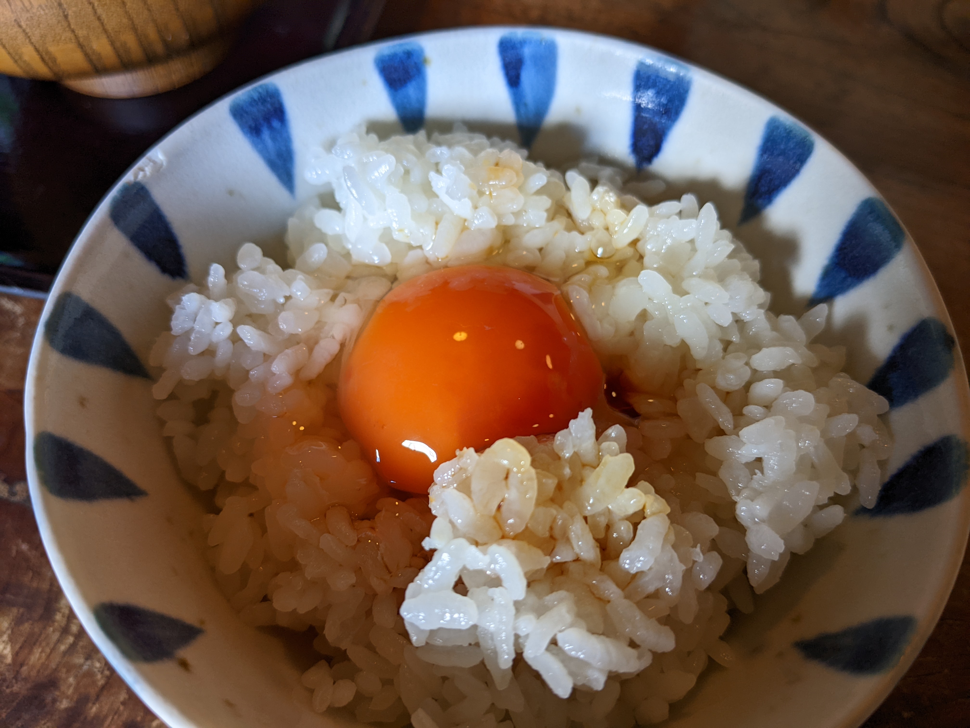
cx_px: 485
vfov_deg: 51.4
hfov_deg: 65.3
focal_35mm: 27
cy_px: 364
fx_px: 757
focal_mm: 4.38
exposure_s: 1/25
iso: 52
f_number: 1.73
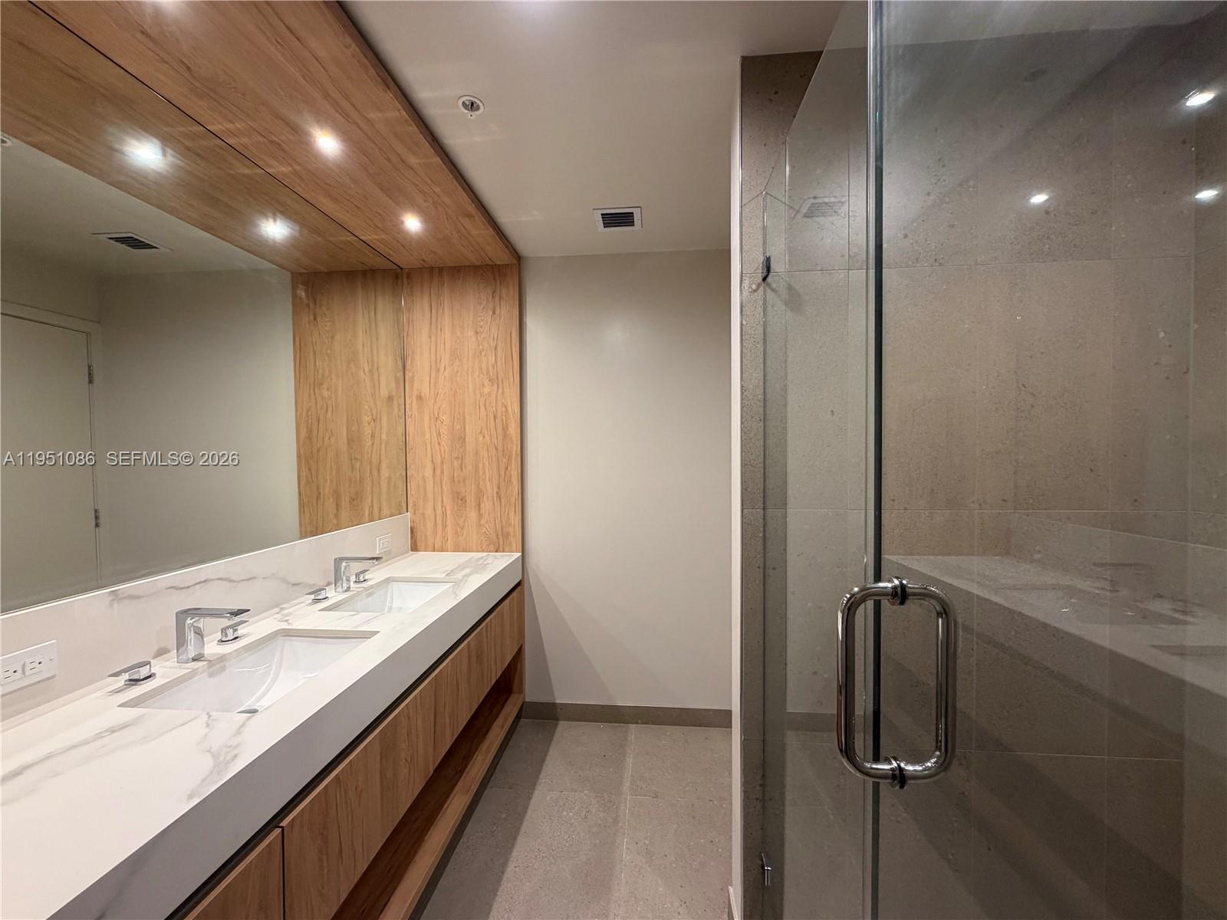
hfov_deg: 102.1
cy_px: 460
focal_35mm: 14
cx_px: 614
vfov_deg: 85.7
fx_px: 496
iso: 250
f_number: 2.2
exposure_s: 1/60
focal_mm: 2.22
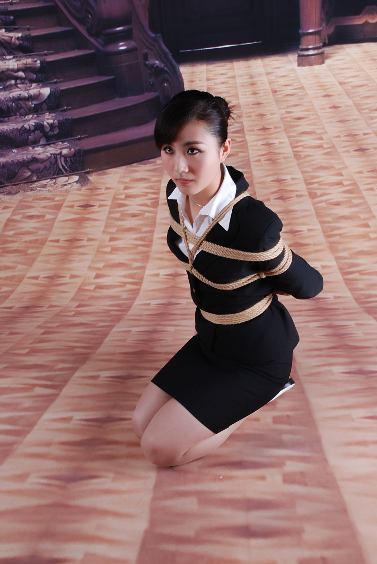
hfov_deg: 29.0
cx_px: 188
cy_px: 282
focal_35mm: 46
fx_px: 728
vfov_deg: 42.3
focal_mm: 31
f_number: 13
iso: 100
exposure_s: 1/8
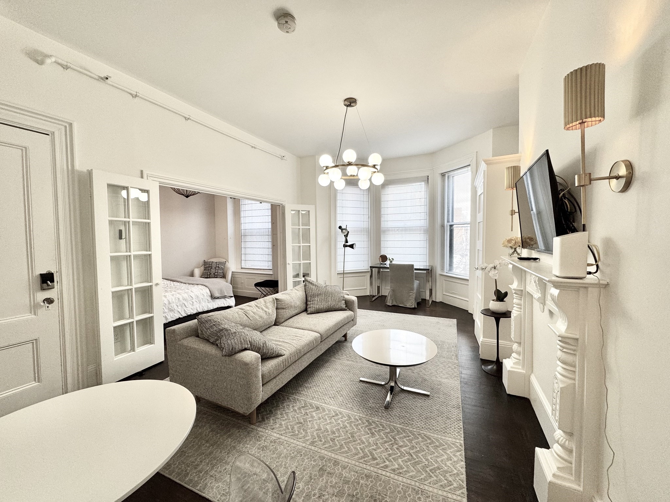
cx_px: 335
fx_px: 271
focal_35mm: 14
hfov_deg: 102.1
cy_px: 251
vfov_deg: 85.7
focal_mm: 2.22
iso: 100
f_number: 2.2
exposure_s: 1/120
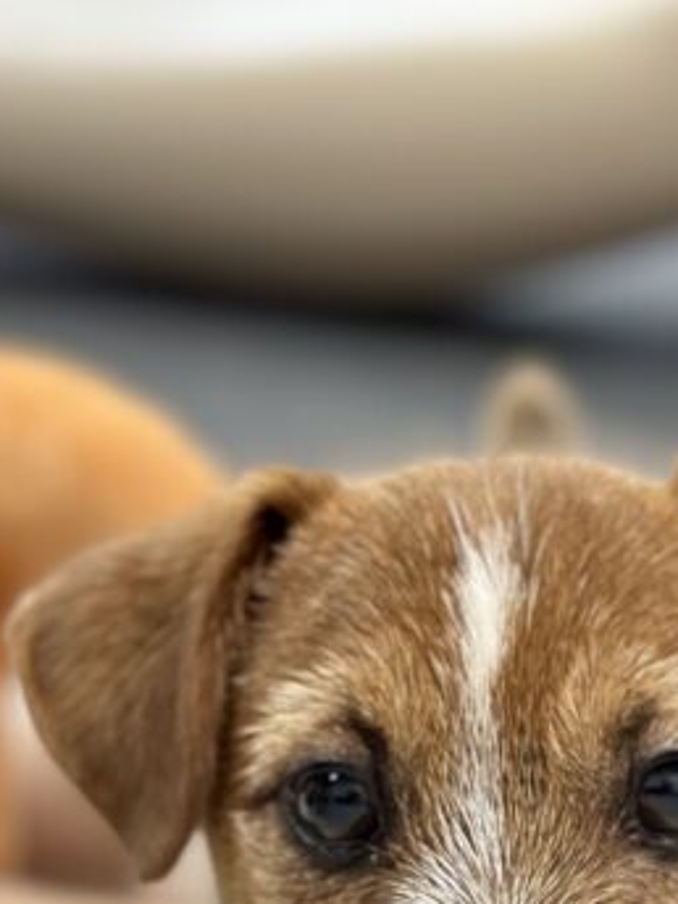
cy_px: 1109
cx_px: 518
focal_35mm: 143
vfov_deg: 13.4
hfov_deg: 10.4
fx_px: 3734
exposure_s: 1/50
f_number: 1.78
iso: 160
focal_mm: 6.86
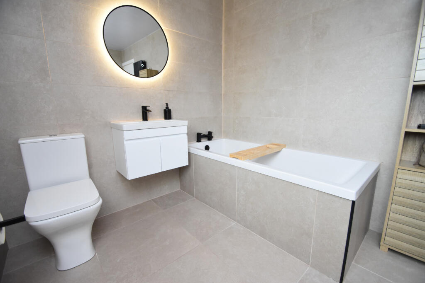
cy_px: 142
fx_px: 177
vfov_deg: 77.3
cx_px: 212
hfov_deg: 100.4
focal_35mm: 15
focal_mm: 10
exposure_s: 1/125
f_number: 3.5
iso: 1400
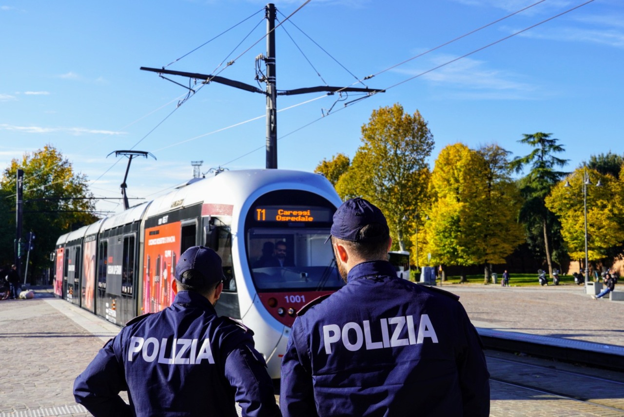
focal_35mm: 45
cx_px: 312
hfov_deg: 43.6
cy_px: 208
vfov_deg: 29.9
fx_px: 780
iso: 100
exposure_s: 1/80
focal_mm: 30
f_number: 6.3
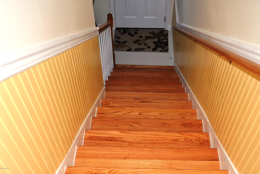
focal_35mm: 45
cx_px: 130
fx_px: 325
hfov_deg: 43.6
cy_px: 87
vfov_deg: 29.9
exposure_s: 1/60
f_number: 4.2
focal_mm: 30
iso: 100
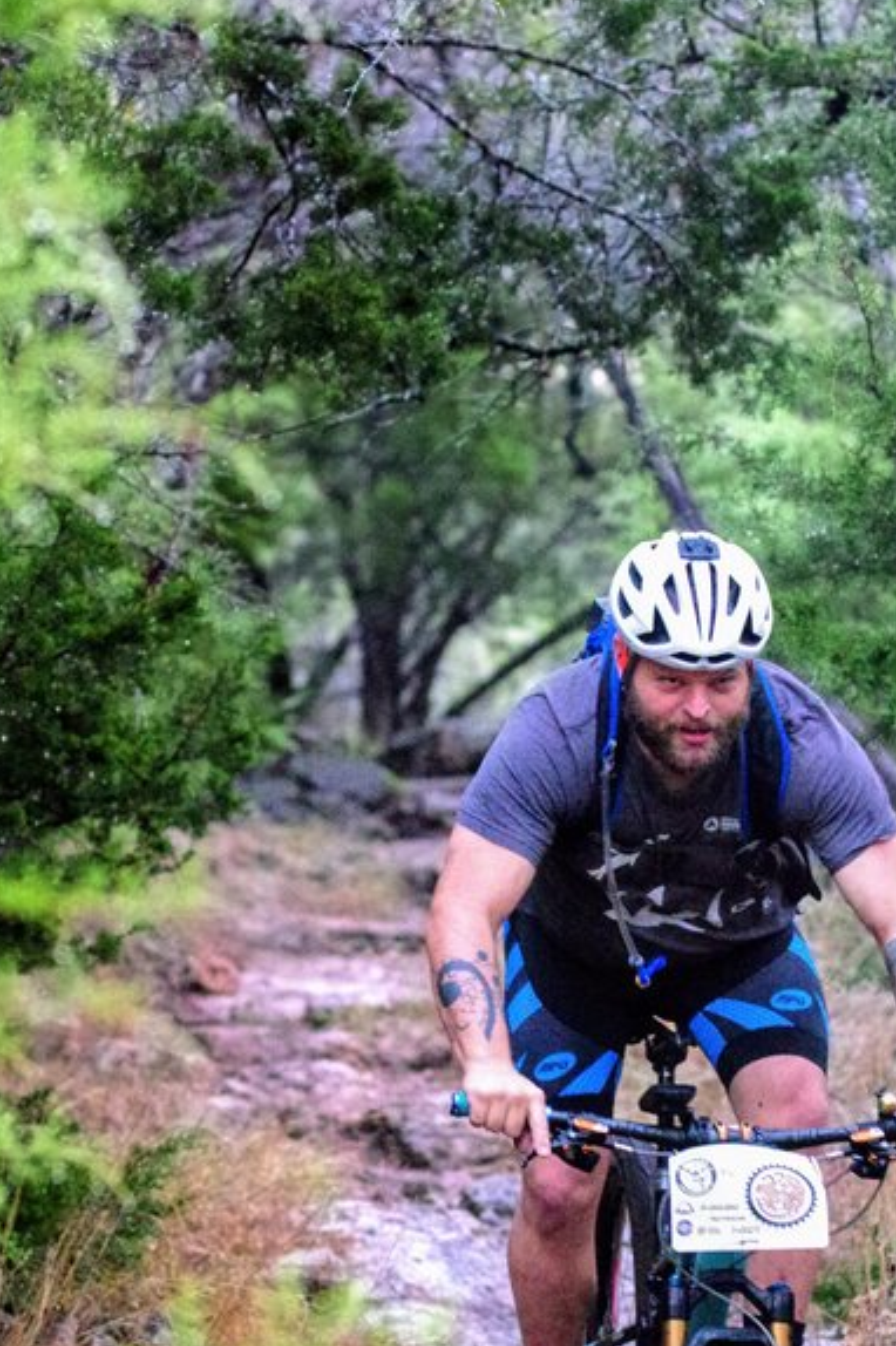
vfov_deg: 12.6
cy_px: 884
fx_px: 6092
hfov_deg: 8.4
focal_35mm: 163
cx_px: 570
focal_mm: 77.5
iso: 12800
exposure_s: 1/200
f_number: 3.2
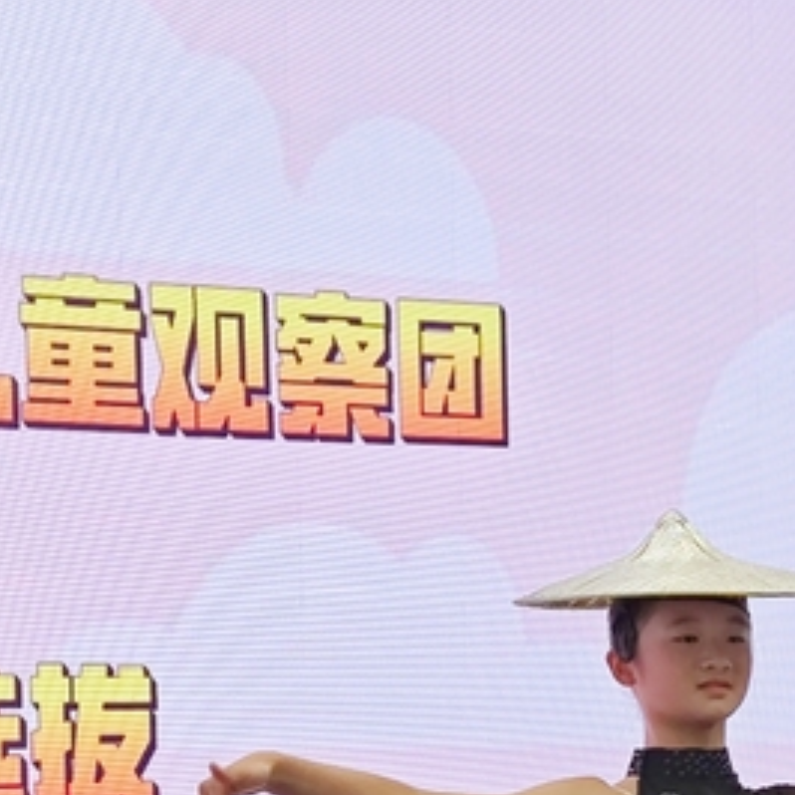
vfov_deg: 12.6
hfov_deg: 12.8
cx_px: 257
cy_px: 831
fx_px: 3534
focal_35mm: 136
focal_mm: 6.55
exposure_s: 1/120
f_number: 1.6
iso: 125
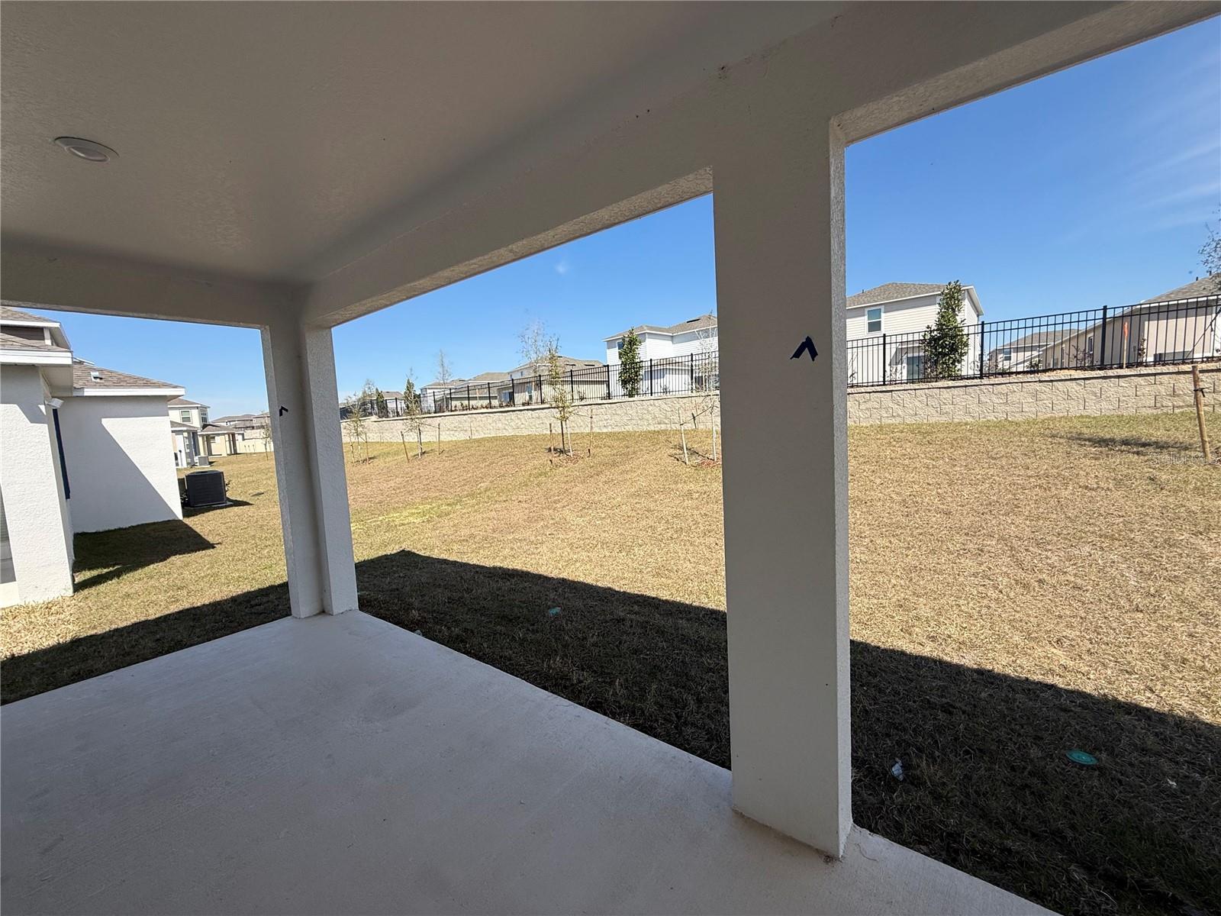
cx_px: 610
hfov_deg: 102.1
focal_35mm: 14
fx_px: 494
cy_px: 458
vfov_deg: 85.7
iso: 50
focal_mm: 2.22
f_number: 2.2
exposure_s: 1/2092
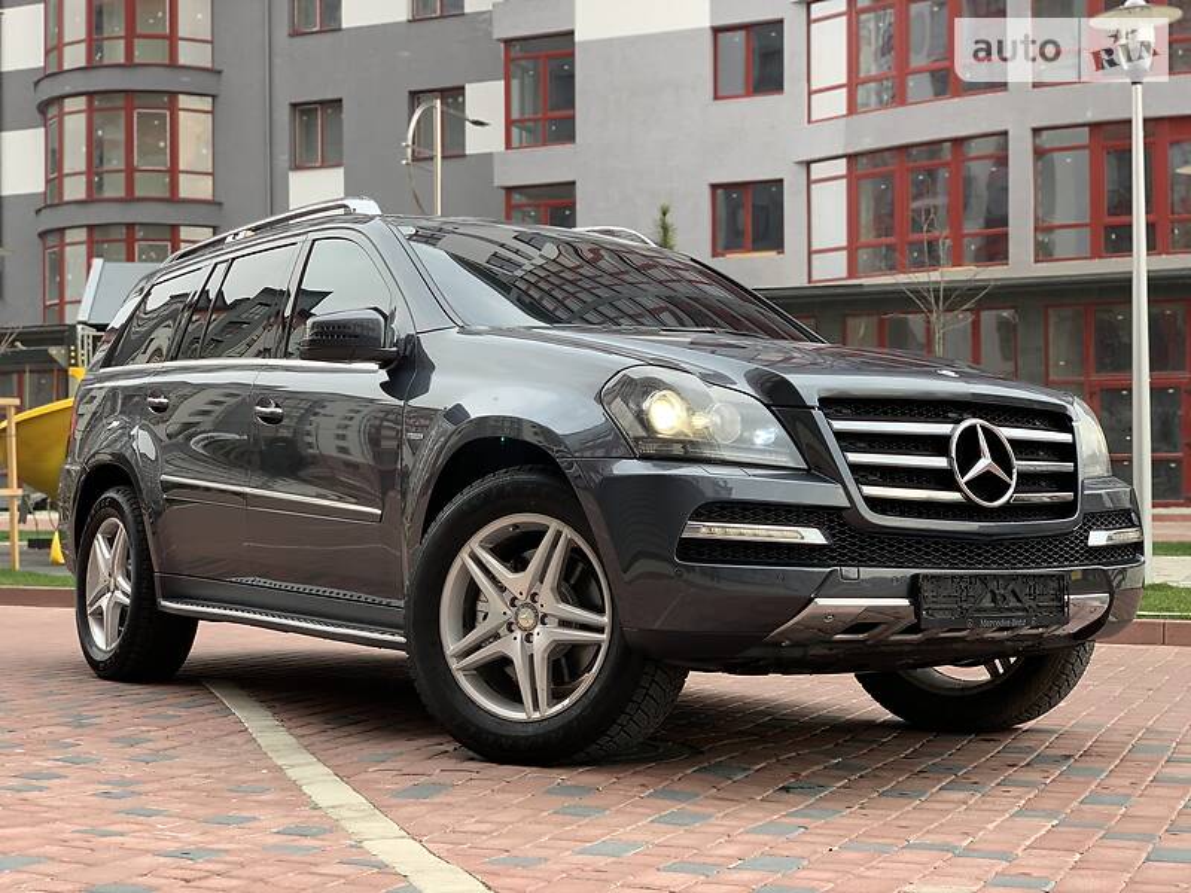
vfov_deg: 28.0
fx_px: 1789
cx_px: 596
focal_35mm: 52
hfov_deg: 36.8
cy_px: 446
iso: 25
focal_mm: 6
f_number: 2.4
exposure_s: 1/122
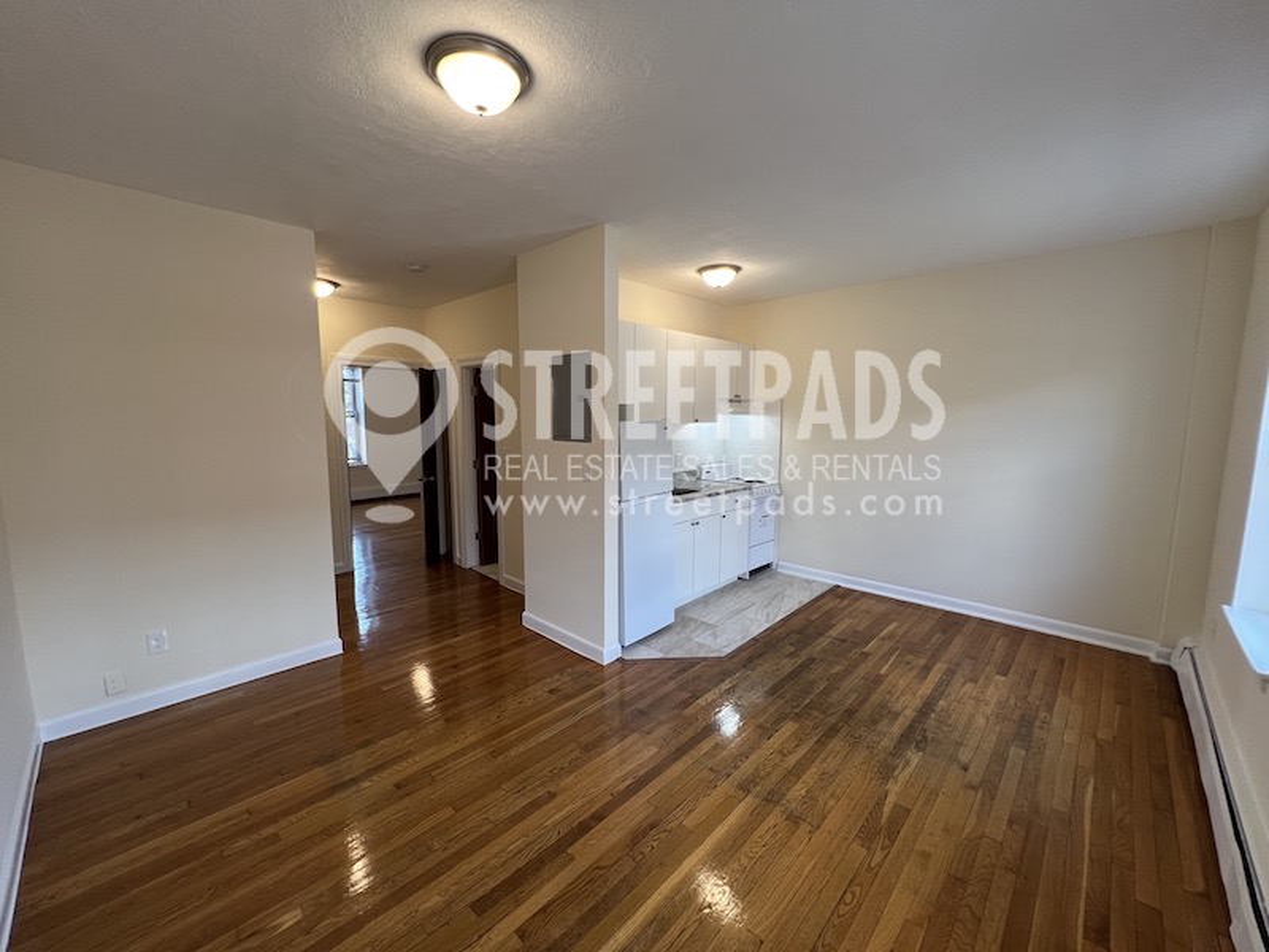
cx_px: 634
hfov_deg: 106.2
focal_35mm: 13
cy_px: 476
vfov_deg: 89.9
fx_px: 477
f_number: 1.8
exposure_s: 1/120
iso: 100
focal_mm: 1.57
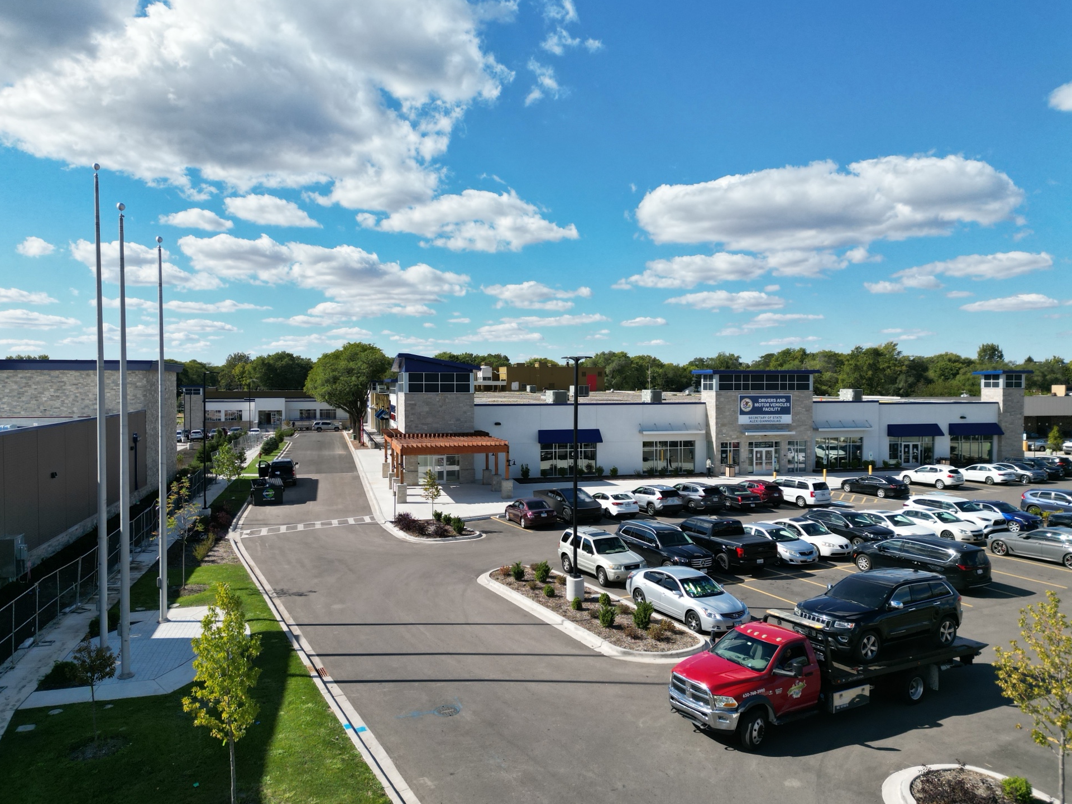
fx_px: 774
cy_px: 408
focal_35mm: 25
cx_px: 520
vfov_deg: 54.9
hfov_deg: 69.4
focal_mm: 6.72
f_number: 1.7
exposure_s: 1/4000
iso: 140
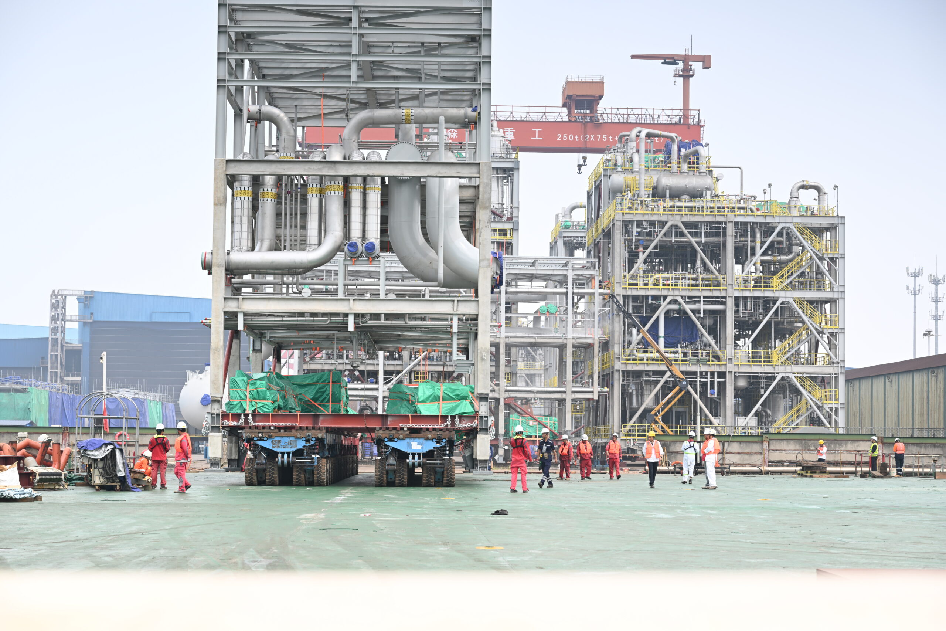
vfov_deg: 19.7
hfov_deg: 29.2
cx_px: 473
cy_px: 316
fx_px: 1813
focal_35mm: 69
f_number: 6.3
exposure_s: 1/100
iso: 100
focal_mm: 69
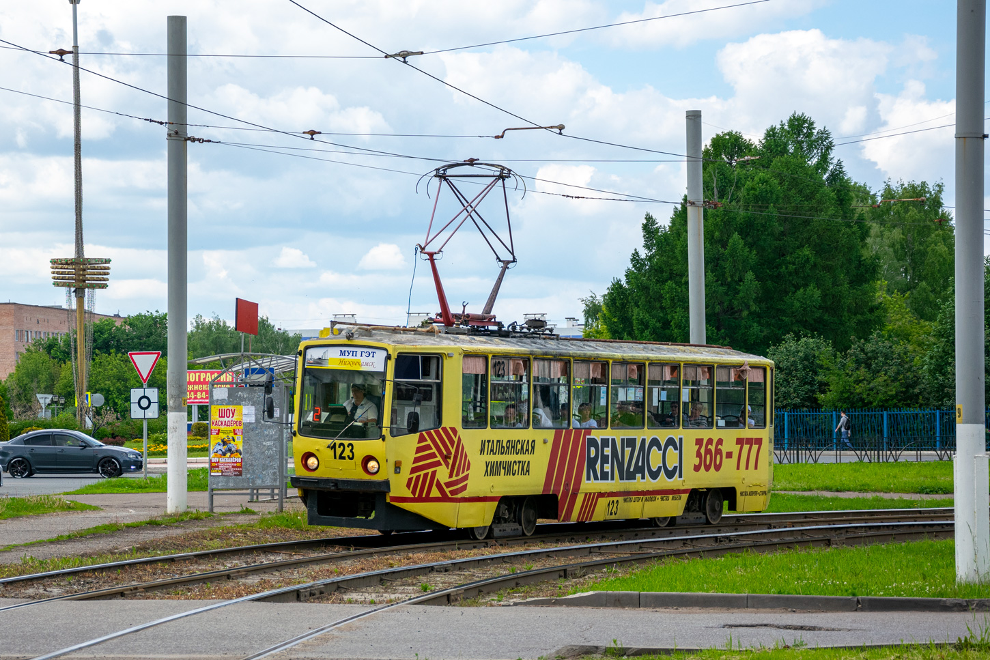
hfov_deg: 21.9
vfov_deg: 14.7
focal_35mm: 93
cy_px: 330
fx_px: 2558
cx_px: 495
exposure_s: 1/800
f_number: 5.6
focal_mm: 62
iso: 200
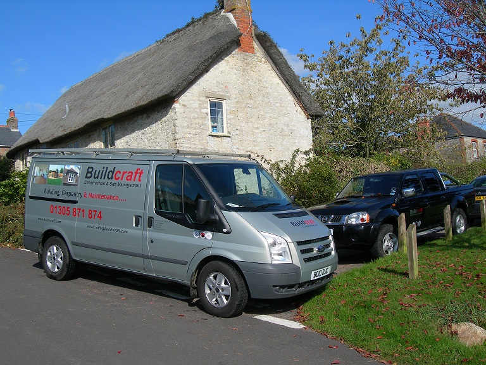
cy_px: 182
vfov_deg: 37.7
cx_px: 243
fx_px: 534
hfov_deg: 49.0
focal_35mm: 38
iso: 50
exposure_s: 1/522
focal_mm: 7.8
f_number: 4.8
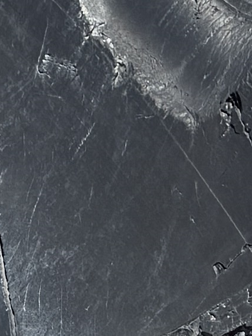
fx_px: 2347
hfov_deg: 6.1
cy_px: 917
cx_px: 117
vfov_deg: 7.4
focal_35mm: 242
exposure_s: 1/3584
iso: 80
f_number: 1.78
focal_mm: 6.76
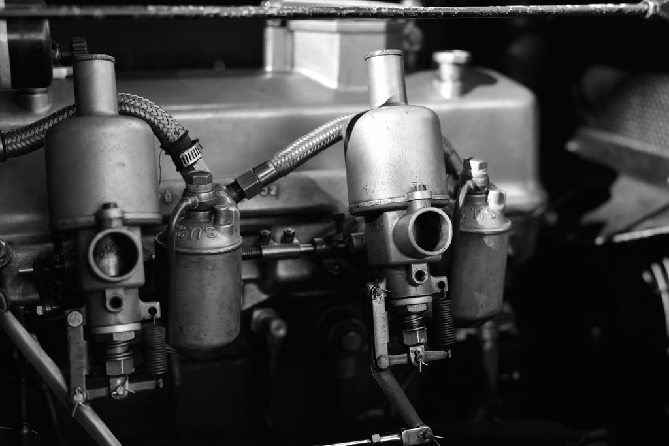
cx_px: 334
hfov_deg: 39.6
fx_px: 929
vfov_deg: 27.0
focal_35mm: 50
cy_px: 223
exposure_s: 1/100
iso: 125
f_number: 4
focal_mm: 50
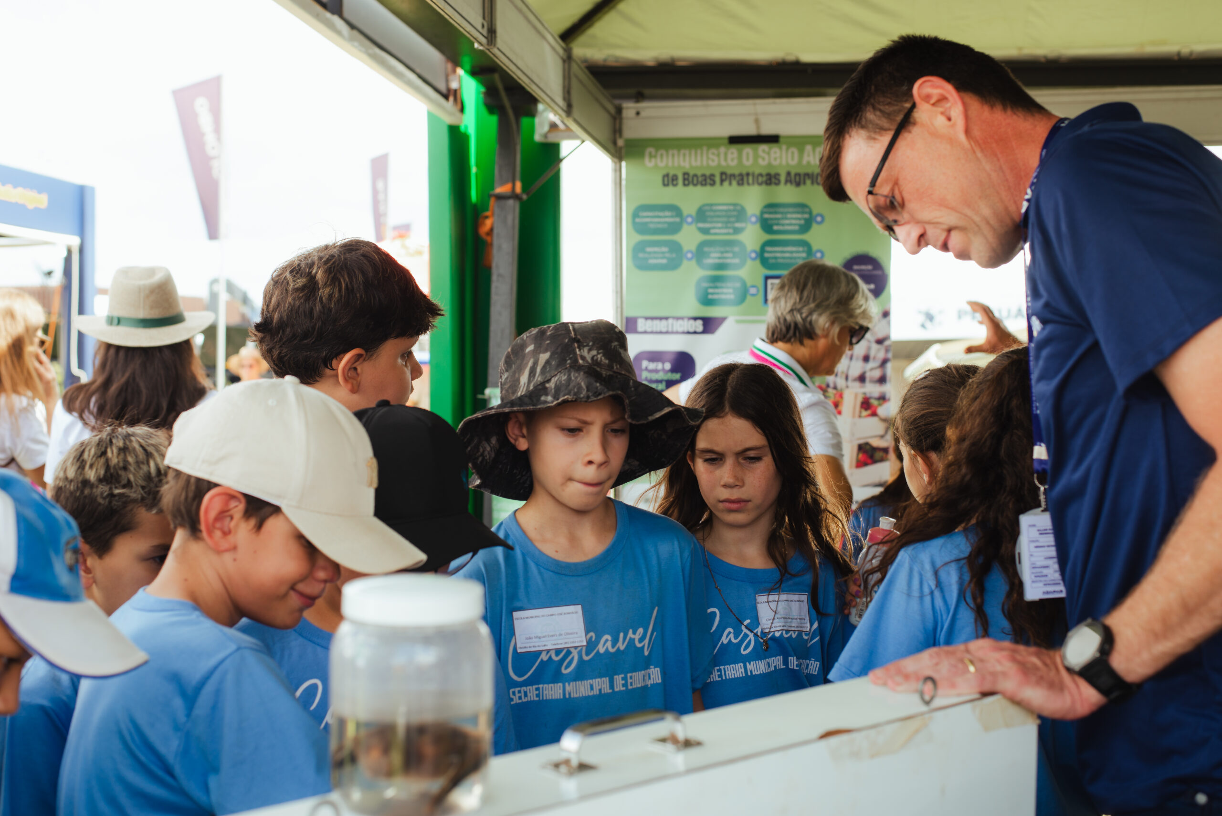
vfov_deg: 27.0
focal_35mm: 50
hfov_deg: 39.6
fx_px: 1698
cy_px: 408
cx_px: 611
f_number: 4.5
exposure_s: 1/160
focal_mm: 50
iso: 160
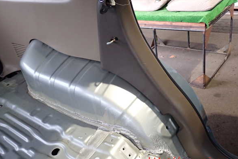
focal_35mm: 32
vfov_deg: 41.1
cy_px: 75
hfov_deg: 58.7
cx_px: 118
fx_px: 212
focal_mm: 5.4
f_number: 2.3
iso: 400
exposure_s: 1/30
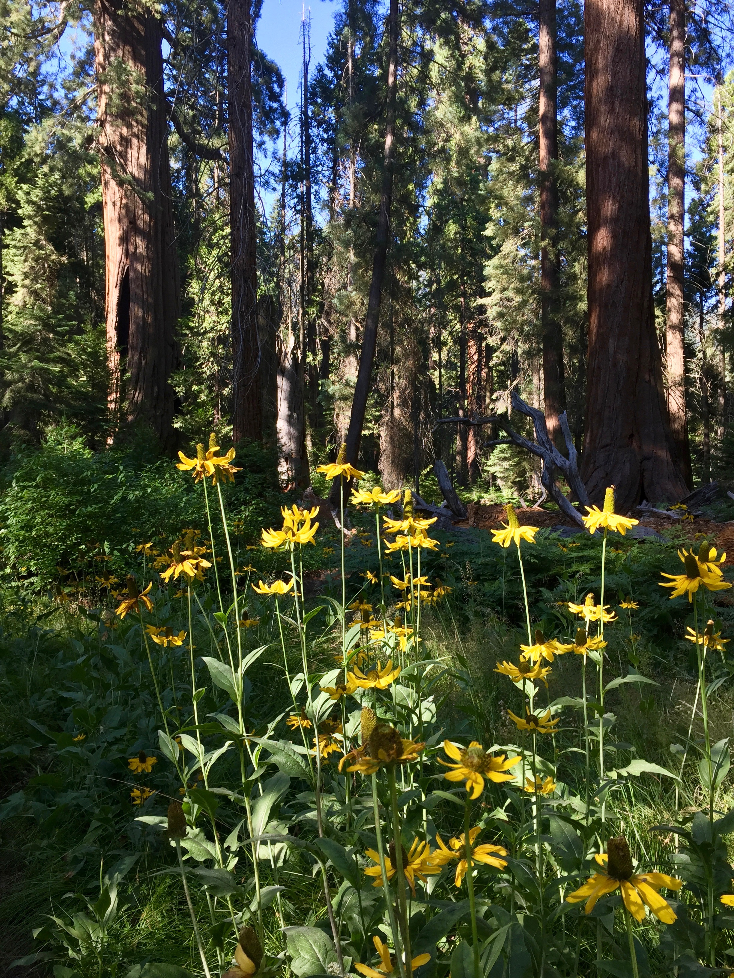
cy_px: 489
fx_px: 820
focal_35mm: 29
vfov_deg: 61.7
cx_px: 367
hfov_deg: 48.2
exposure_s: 1/165
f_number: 2.2
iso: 32
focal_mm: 4.15
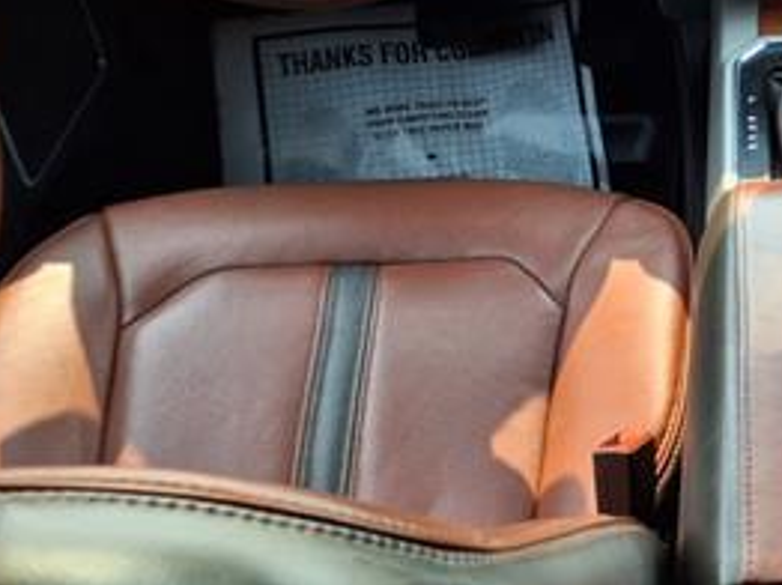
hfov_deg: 26.8
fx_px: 1490
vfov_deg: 21.9
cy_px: 110
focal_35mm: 66
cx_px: 878
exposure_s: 1/286
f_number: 1.9
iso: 40
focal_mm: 3.58
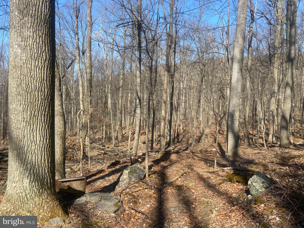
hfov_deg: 67.3
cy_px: 114
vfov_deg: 53.1
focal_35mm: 26
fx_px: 228
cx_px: 152
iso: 32
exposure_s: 1/1103
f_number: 1.8
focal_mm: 4.25
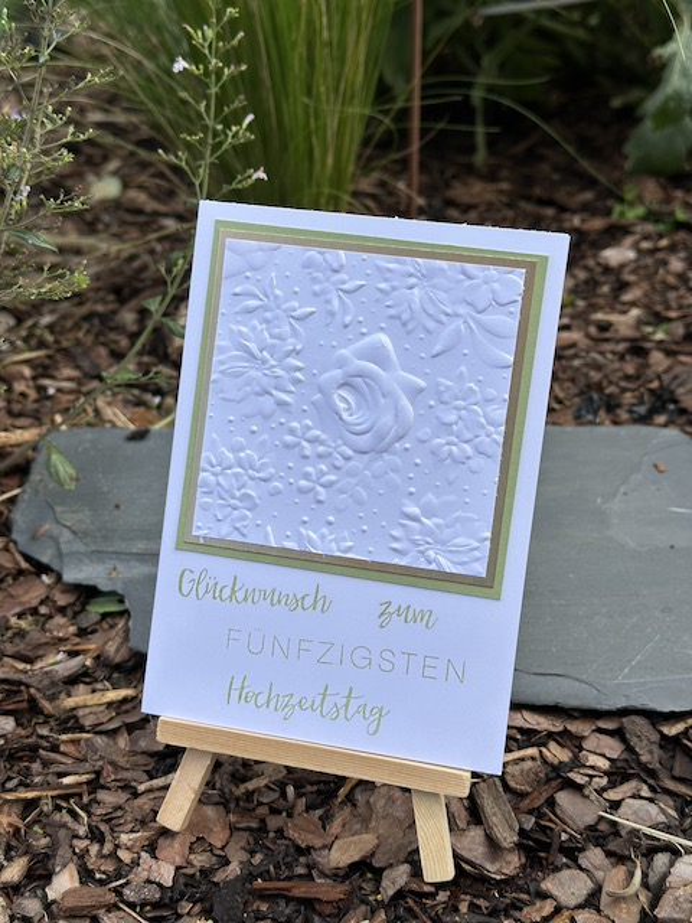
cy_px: 462
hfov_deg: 30.3
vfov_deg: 39.7
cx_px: 346
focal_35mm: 48
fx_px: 1279
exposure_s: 1/1272
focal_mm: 6.86
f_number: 1.78
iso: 64
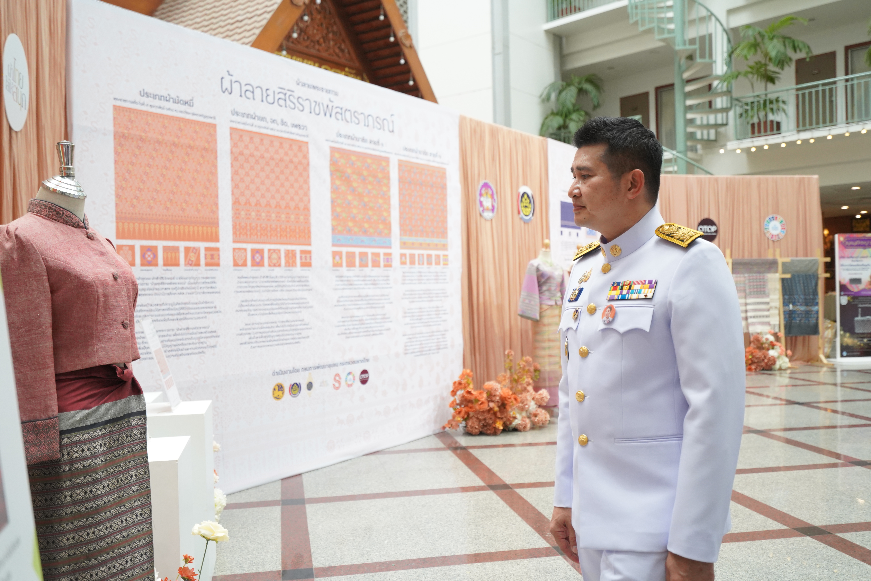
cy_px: 290
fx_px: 823
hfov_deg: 55.8
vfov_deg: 38.9
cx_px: 436
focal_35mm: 34
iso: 3200
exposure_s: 1/200
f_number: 4
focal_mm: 34
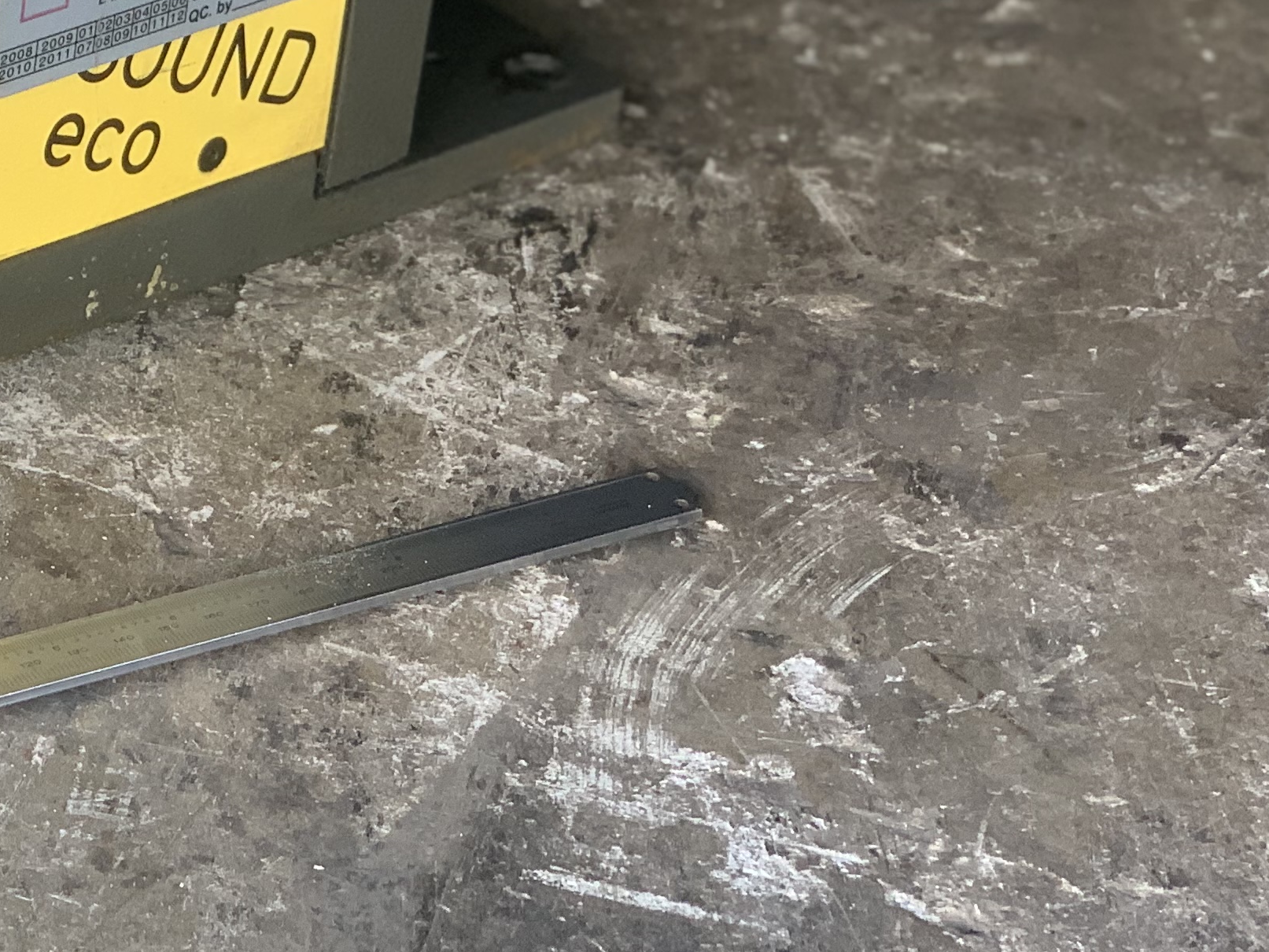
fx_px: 4766
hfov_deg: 14.7
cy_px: -50
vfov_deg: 11.3
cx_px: -231
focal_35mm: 130
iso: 50
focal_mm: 6
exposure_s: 1/122
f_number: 2.4
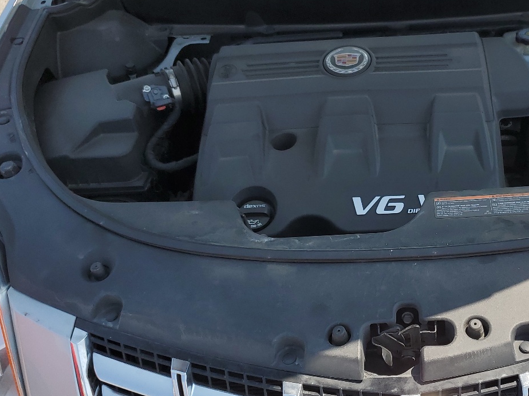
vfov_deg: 32.2
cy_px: 216
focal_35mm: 45
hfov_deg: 40.7
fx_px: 688
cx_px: 407
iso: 50
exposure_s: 1/2000
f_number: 1.5
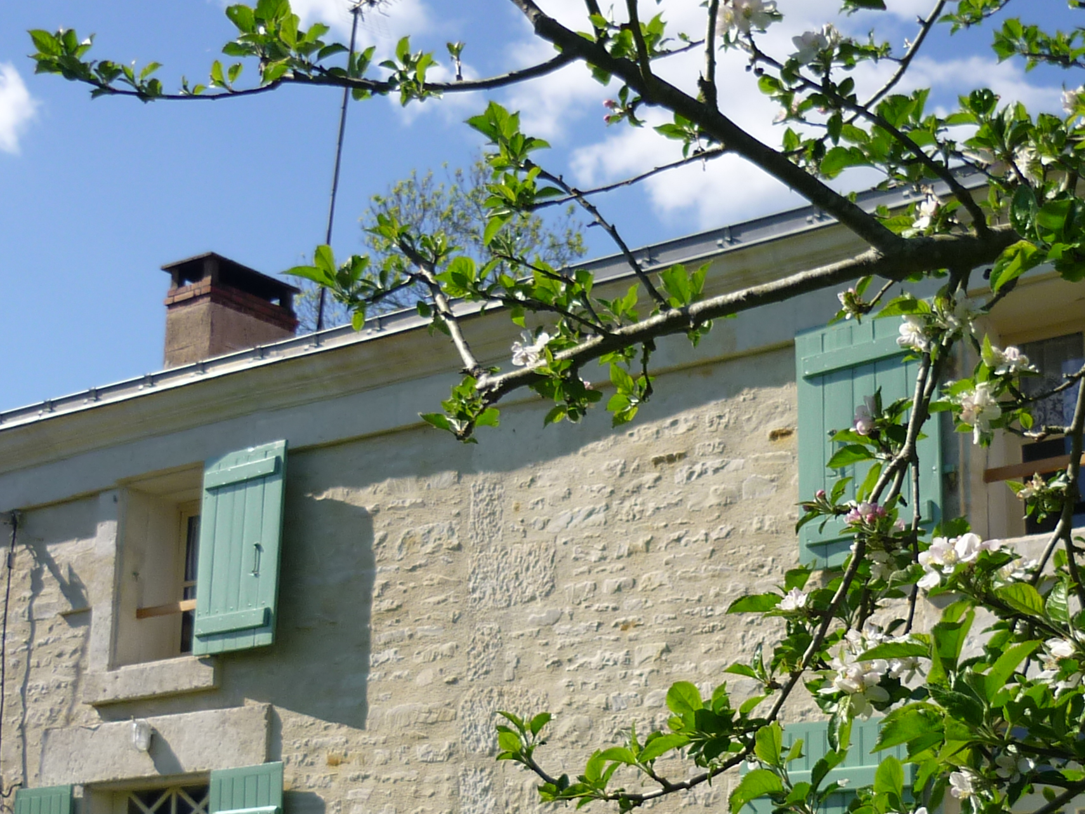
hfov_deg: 30.6
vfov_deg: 23.1
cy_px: 582
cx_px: 678
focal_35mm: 63
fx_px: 1974
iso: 80
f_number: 8
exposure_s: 1/160
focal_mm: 5.5
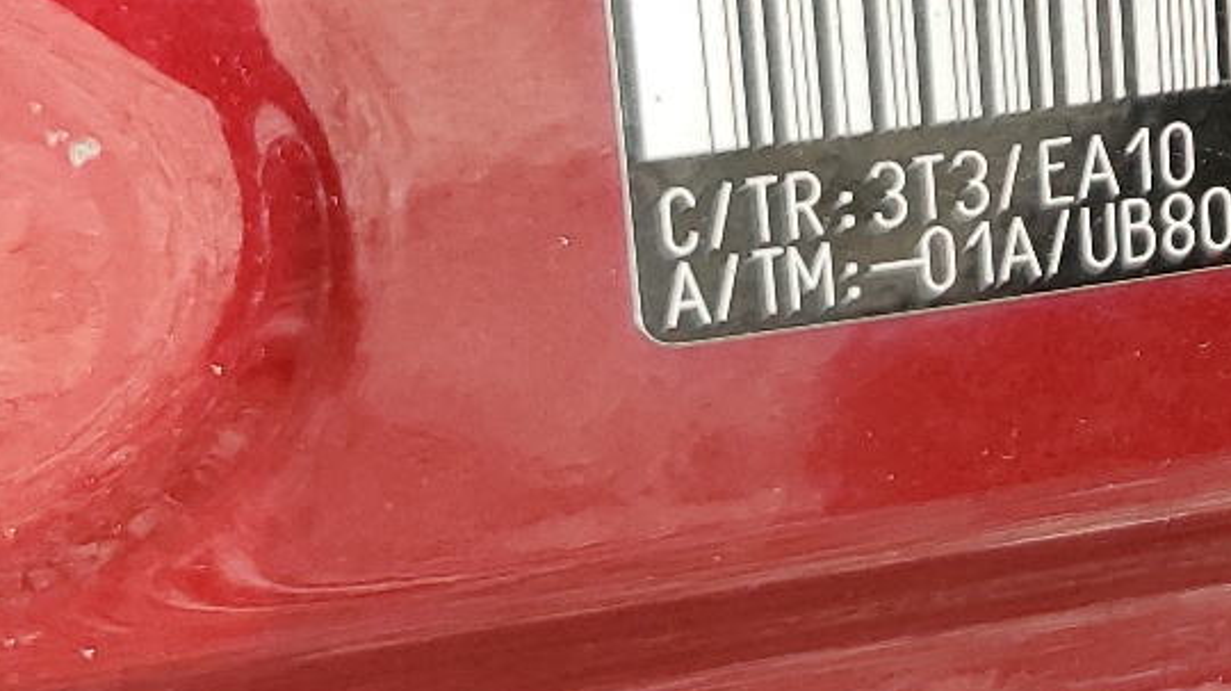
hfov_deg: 22.5
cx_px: 1623
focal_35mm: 84
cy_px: -369
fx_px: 2740
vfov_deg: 13.5
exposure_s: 1/139
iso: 50
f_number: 1.5
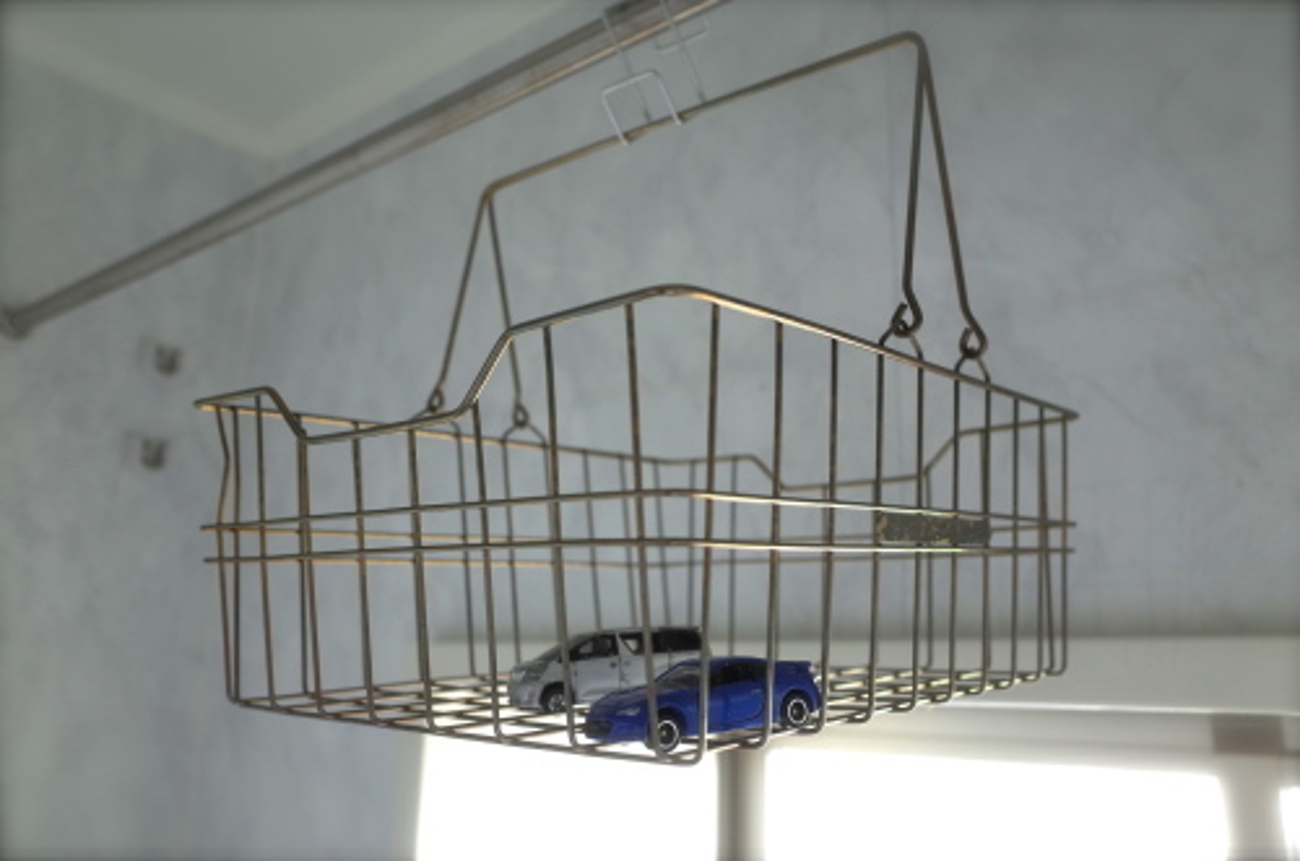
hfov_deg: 65.6
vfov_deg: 46.2
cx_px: 650
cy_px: 430
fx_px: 1009
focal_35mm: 28
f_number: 3.5
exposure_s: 1/40
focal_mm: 18.3
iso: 125
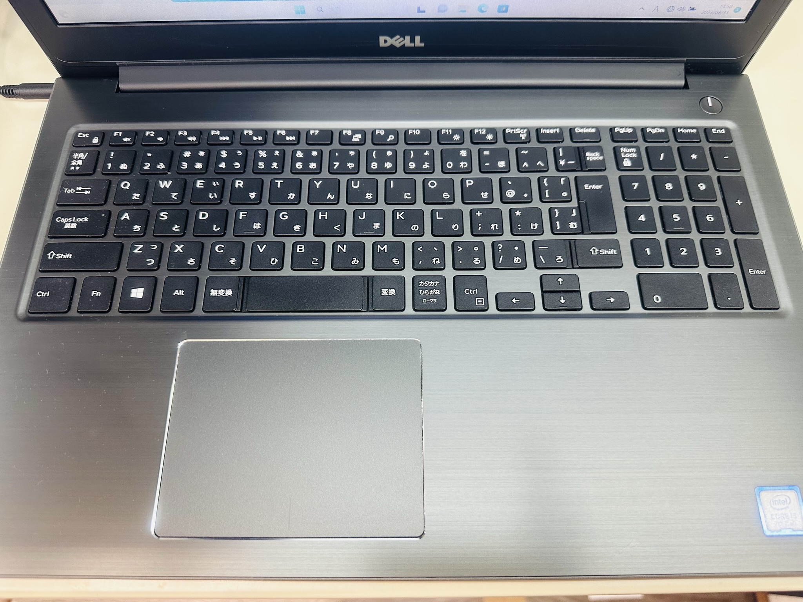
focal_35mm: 24
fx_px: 557
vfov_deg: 56.8
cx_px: 402
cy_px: 301
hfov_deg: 71.6
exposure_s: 1/50
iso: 200
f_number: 1.78
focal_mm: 6.86
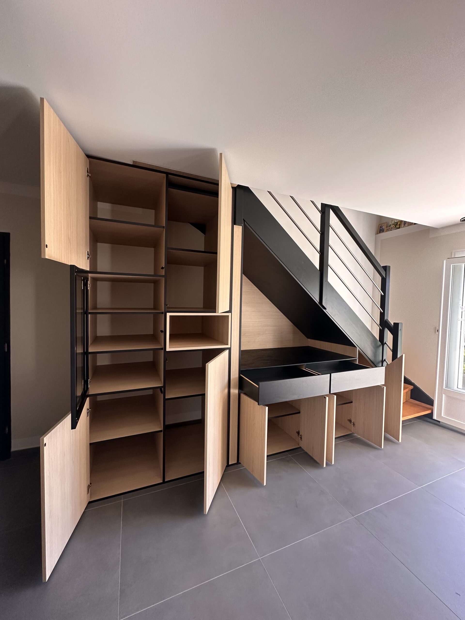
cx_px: 232
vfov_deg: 102.1
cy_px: 310
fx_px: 251
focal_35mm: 14
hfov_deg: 85.7
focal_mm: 2.22
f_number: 2.2
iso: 125
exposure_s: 1/99
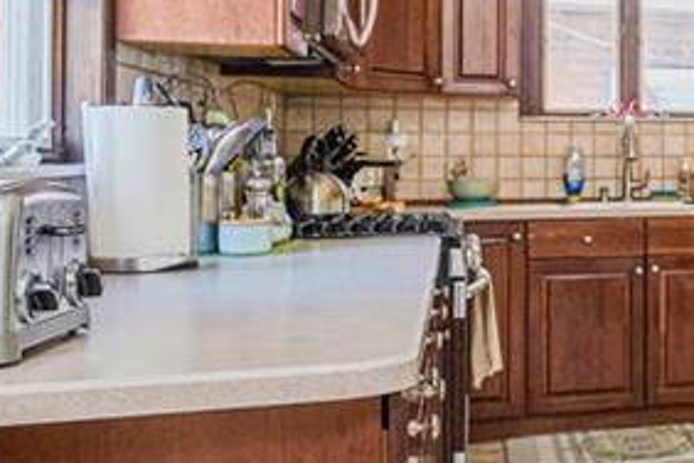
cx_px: 911
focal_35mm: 58
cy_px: 111
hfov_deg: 28.2
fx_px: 1118
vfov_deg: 23.1
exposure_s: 1/30
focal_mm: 16
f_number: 4
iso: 50
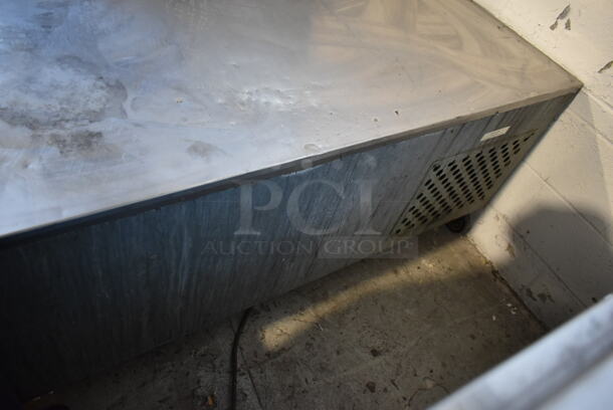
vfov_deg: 48.0
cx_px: 306
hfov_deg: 67.3
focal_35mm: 27
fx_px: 460
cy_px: 205
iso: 1250
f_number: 3.5
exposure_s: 1/30
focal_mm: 18
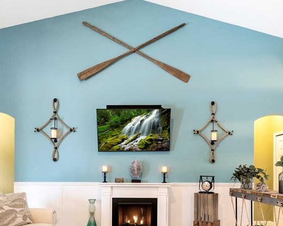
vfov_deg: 49.5
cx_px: 136
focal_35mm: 28
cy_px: 171
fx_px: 234
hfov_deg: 62.4
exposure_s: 1/15
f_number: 4
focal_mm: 15.5
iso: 2200
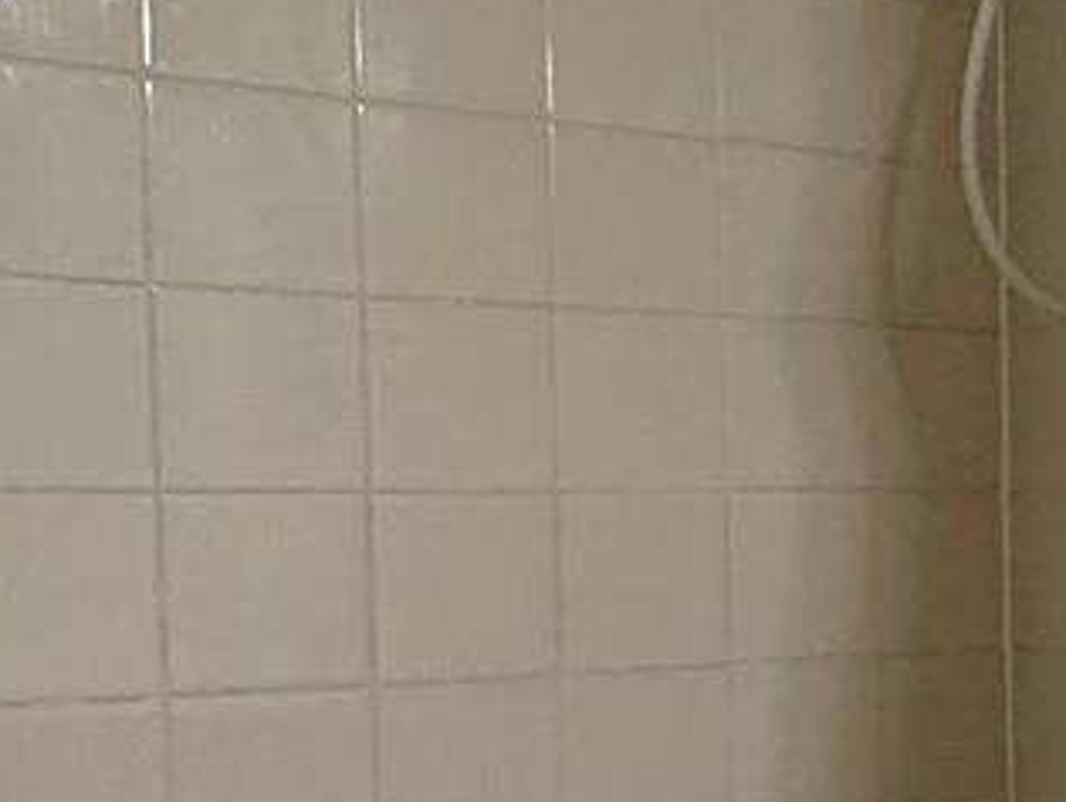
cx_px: 1262
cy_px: 629
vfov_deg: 20.6
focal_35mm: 71
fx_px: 2189
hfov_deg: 24.8
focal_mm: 2.22
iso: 320
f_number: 2.2
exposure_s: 1/91
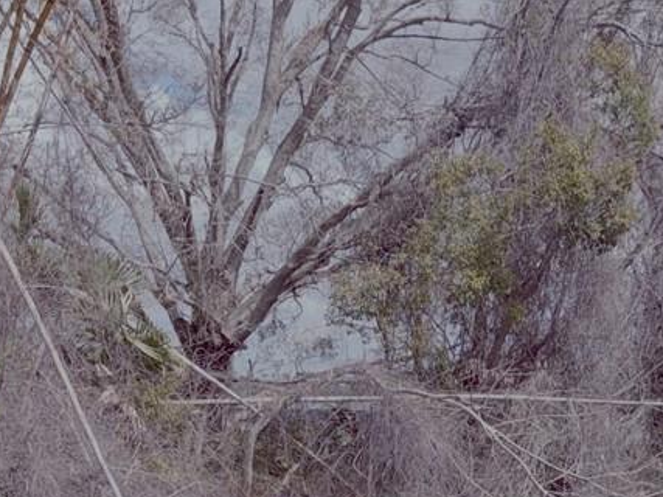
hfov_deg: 21.4
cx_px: 554
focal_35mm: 90
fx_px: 1723
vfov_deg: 15.8
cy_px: 581
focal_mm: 6.76
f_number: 1.78
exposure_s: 1/5319
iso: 160
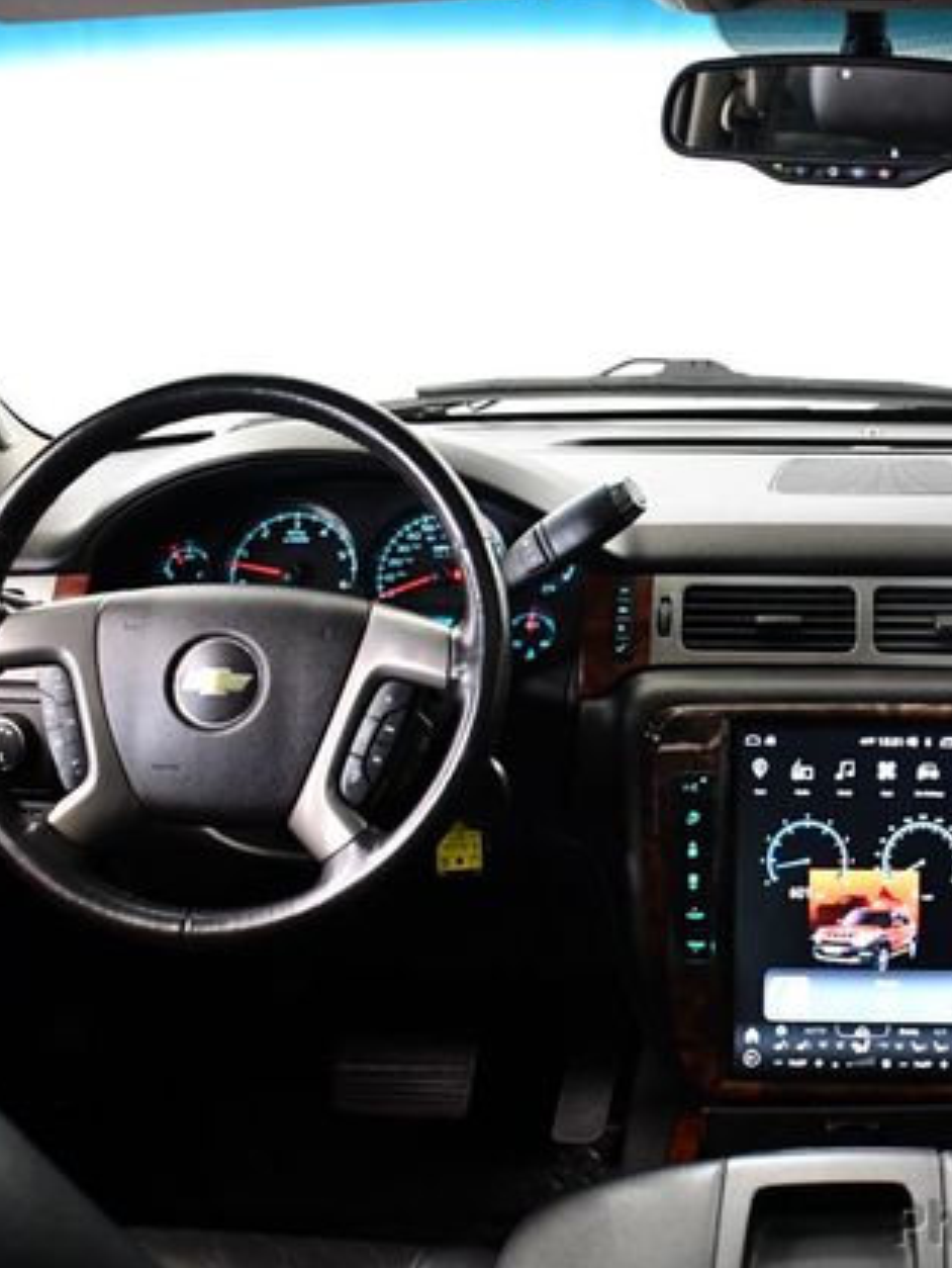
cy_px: 634
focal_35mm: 53
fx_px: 1941
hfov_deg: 26.6
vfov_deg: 36.2
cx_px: 855
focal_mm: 18
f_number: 3.5
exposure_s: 1/80
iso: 3200
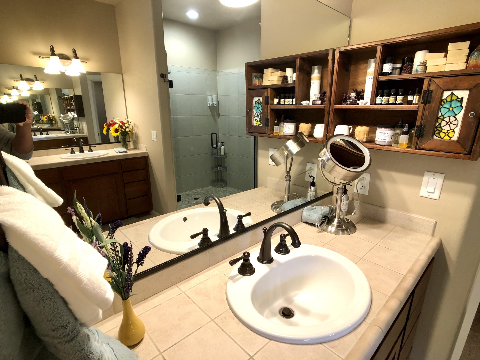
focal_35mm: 28
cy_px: 180
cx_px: 240
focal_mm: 3.99
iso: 40
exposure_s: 1/24
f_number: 1.8
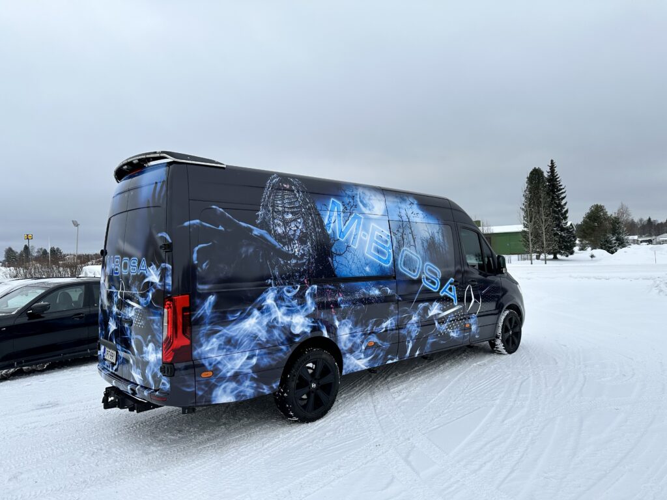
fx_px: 462
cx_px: 334
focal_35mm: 24
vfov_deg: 56.8
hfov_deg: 71.6
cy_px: 250
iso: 80
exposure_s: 1/2028
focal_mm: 6.86
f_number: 1.78
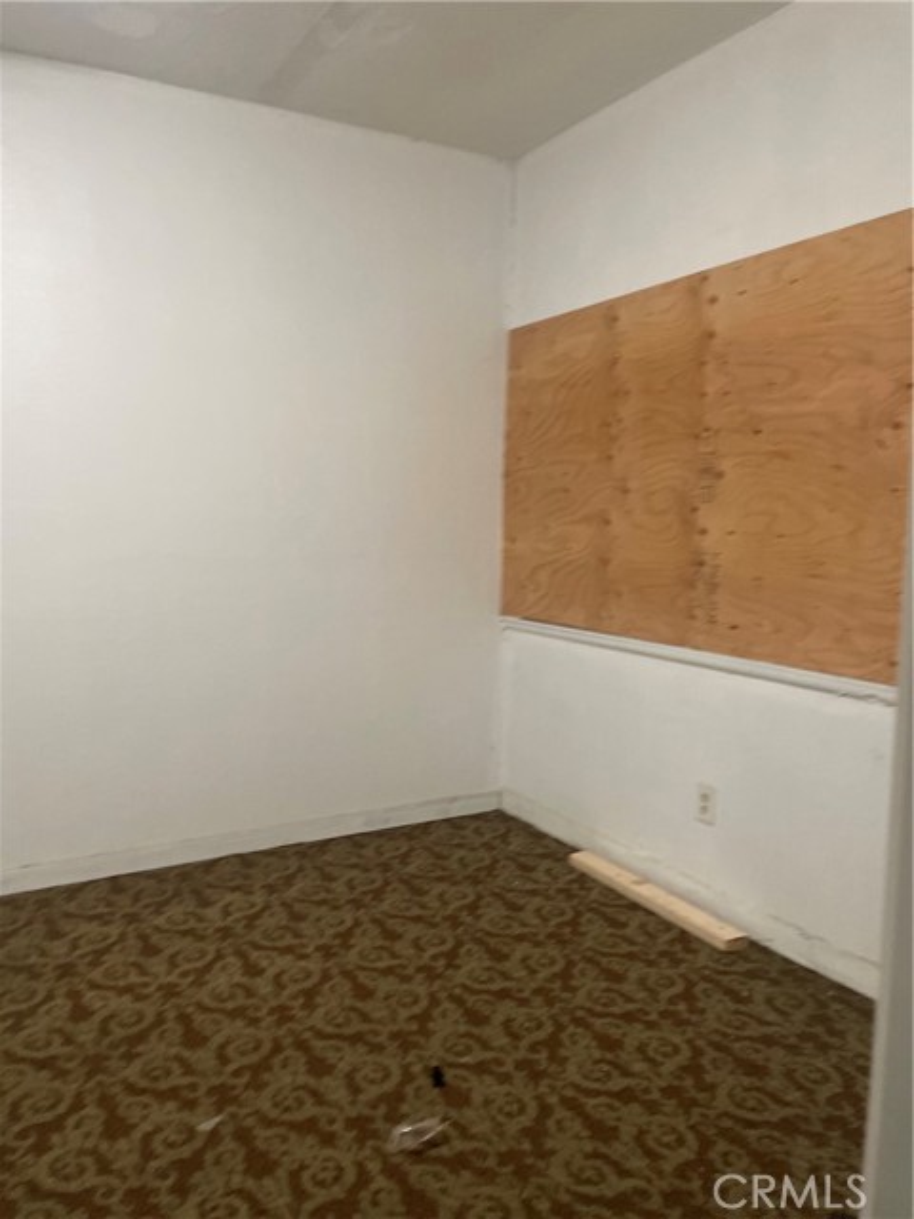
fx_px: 915
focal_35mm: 26
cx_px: 457
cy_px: 610
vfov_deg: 67.3
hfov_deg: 53.1
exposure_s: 1/60
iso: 200
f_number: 1.6
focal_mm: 4.2
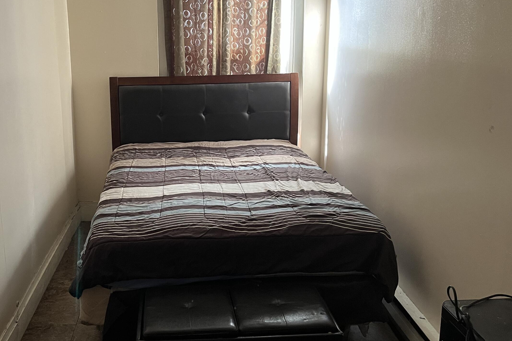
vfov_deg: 34.9
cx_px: 179
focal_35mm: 38
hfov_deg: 50.0
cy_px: 136
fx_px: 540
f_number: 1.6
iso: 320
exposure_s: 1/60
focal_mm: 5.1
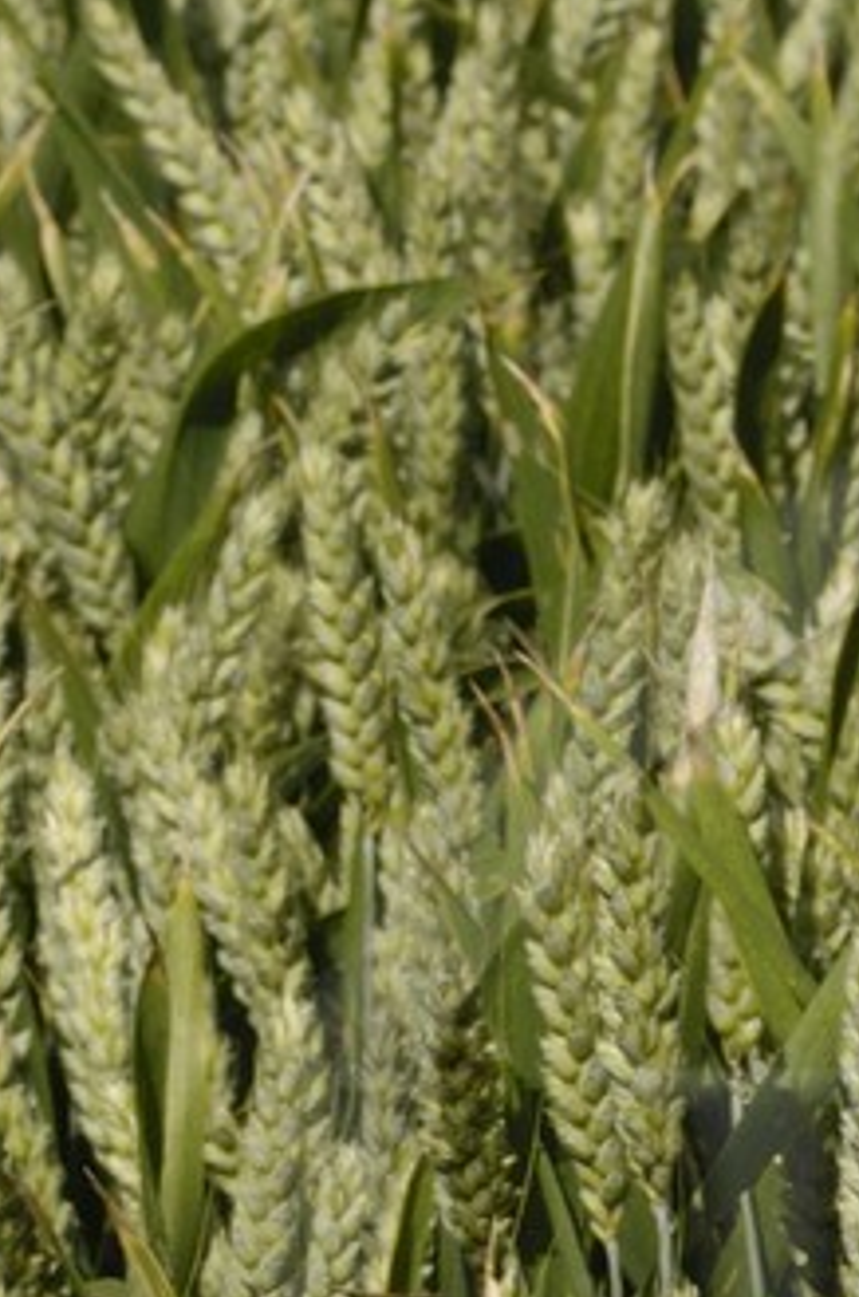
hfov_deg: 2.7
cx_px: 1403
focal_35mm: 511
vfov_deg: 4.0
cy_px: 1553
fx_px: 18366
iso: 100
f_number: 12
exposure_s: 1/125
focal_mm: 70
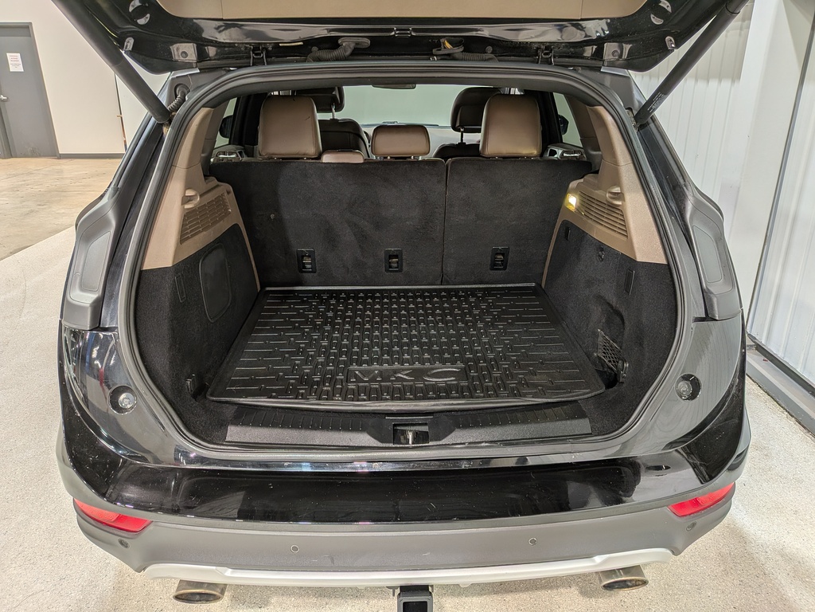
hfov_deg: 71.6
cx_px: 408
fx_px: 565
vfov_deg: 56.8
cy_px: 306
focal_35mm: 24
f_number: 1.7
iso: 26
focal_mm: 4.53
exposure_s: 1/160
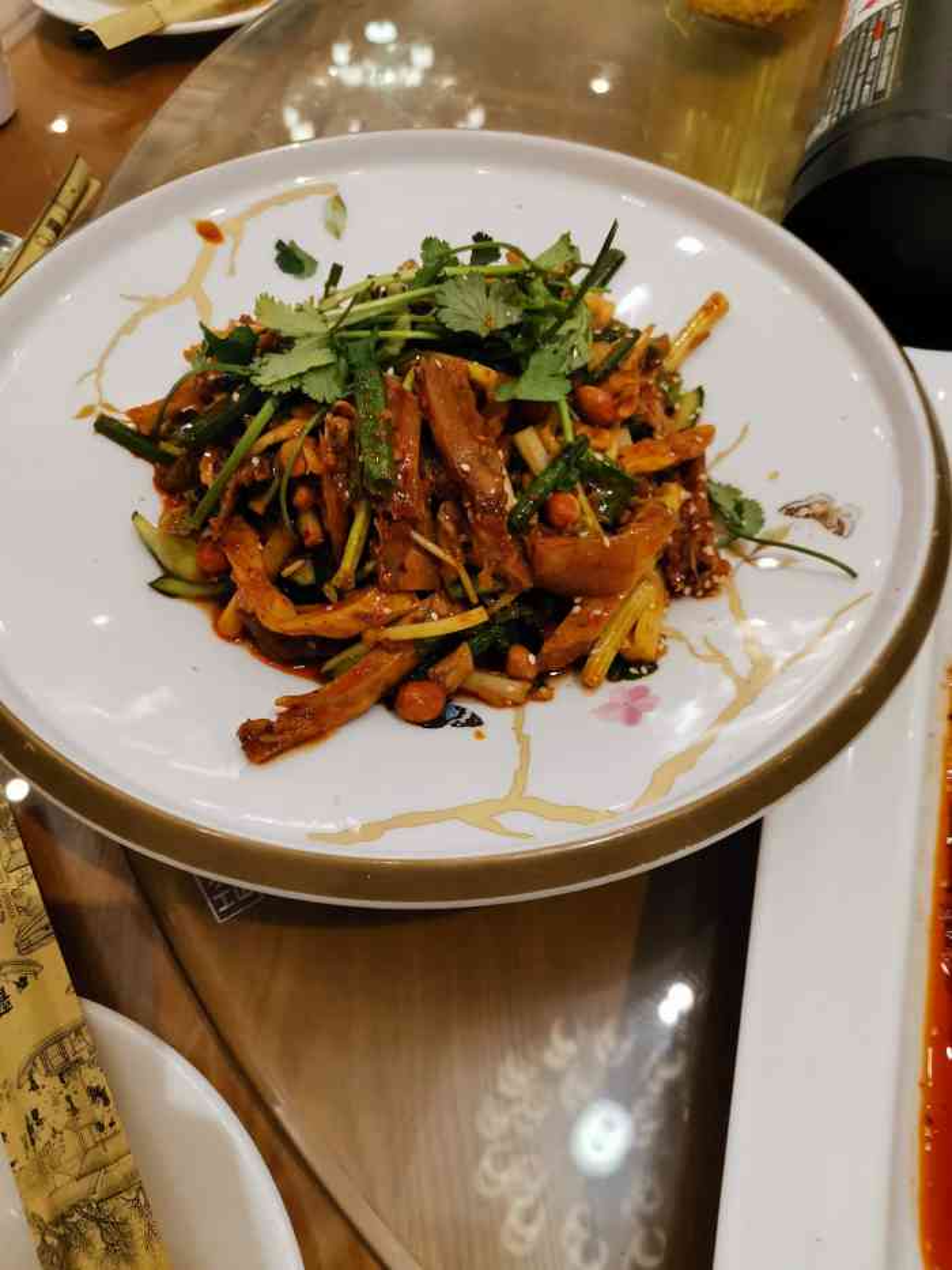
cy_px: 635
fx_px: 953
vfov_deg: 67.3
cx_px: 476
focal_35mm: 26
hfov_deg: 53.1
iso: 200
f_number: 1.8
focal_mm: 4.75
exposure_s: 1/100
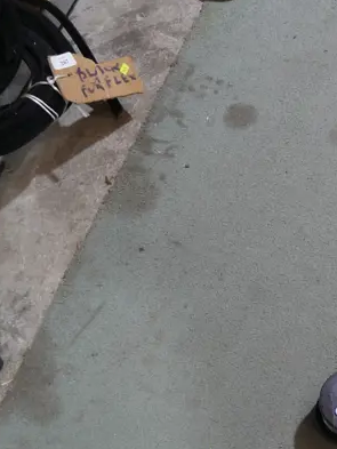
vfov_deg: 26.6
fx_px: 947
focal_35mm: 73
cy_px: 168
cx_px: 434
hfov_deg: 18.8
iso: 400
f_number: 3.5
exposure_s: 1/60
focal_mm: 14
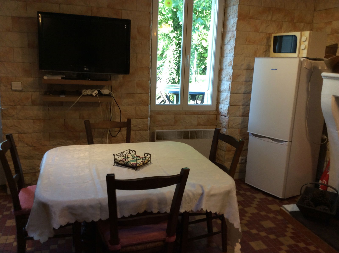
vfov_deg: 44.1
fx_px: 313
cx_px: 170
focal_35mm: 32
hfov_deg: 56.9
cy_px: 126
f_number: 2.4
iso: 50
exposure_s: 1/24
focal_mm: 3.3
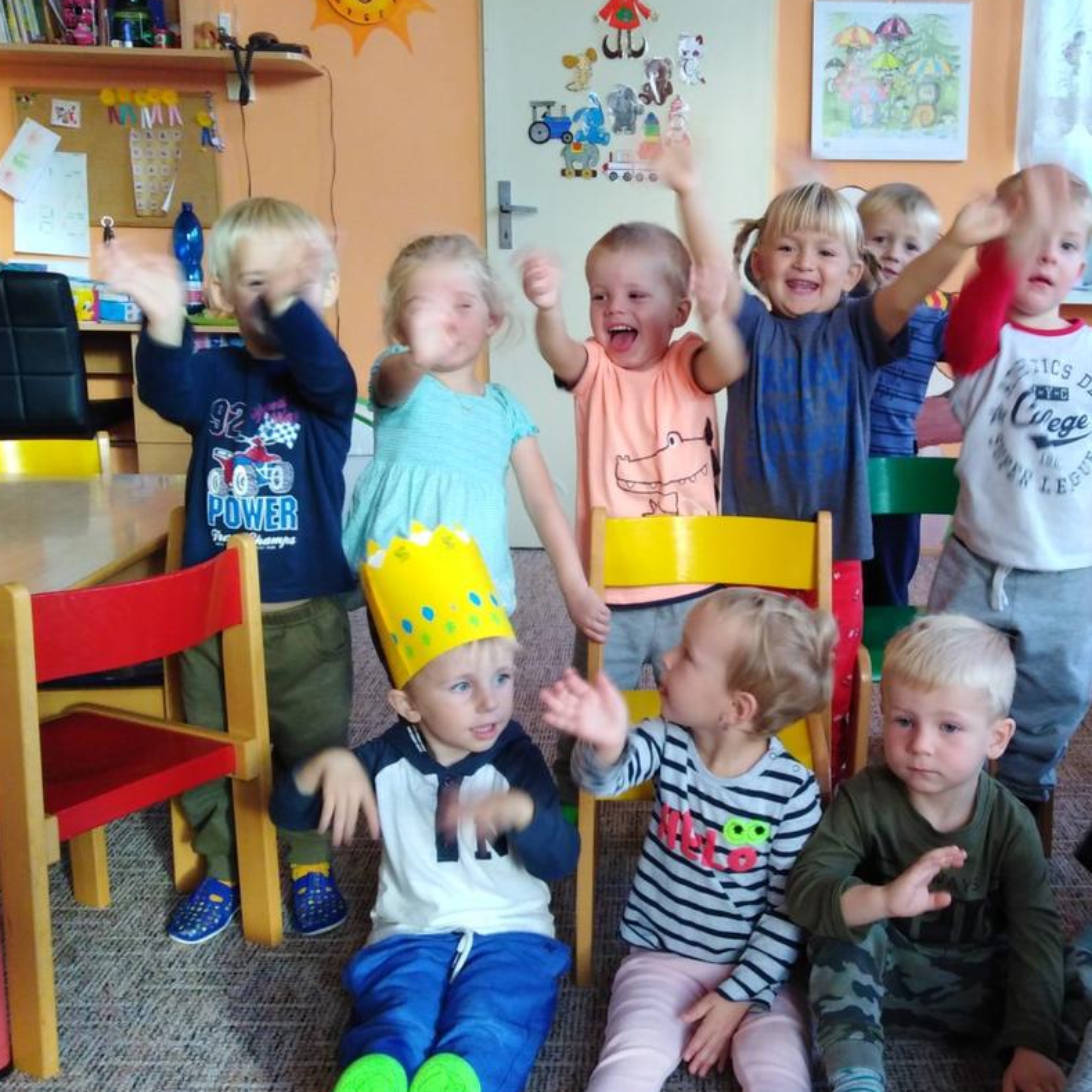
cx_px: 735
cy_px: 566
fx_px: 1392
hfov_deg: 42.2
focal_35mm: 39
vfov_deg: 42.8
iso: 253
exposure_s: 1/30
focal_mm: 3.46
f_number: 2.2
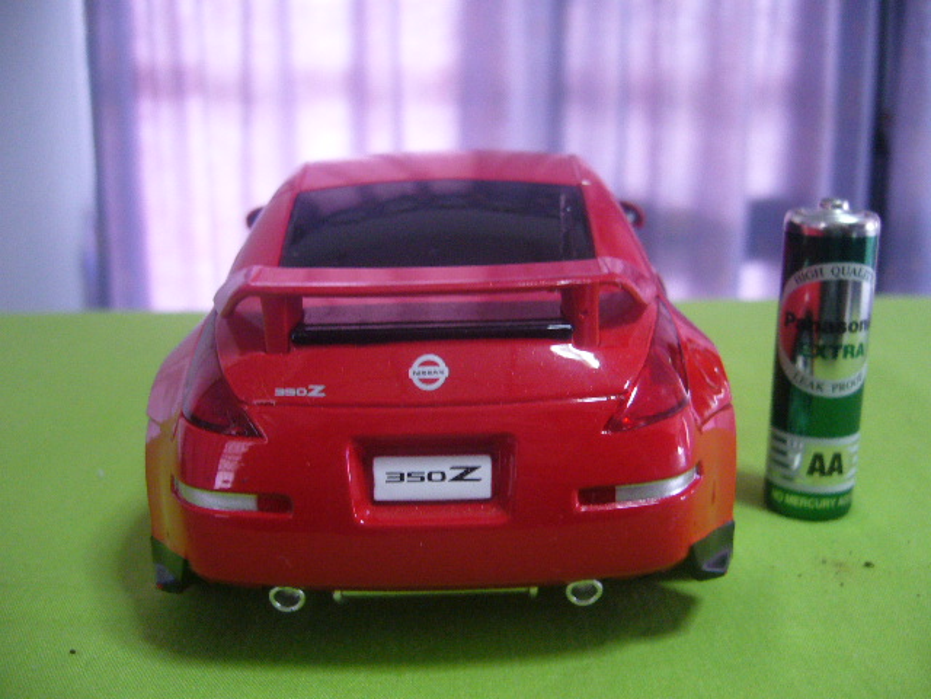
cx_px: 466
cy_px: 350
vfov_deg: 40.7
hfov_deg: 52.6
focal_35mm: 35
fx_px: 941
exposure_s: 1/8
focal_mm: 5.8
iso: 200
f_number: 2.8
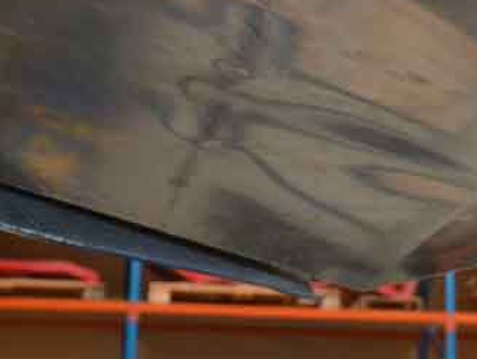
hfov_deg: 18.3
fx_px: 1462
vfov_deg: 14.0
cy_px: 120
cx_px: 420
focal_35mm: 106
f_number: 4.2
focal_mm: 30
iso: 800
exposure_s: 1/60
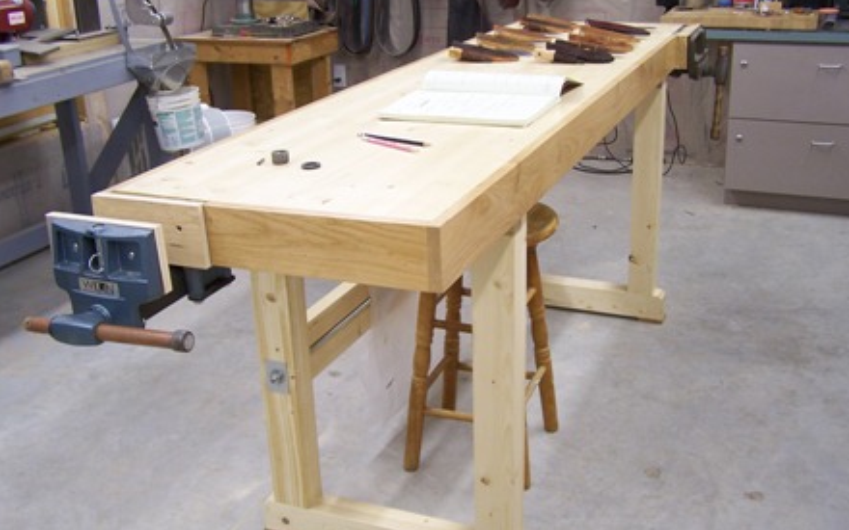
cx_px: 430
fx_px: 949
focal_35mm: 41
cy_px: 276
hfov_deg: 48.2
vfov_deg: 31.2
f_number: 2.8
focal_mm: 6.3
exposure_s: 1/30
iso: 80
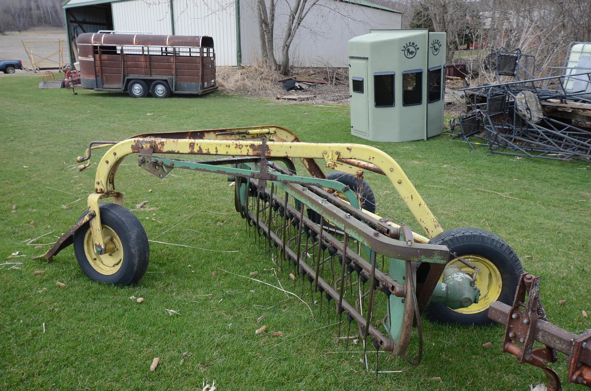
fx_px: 491
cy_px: 196
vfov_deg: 43.4
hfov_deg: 62.0
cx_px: 296
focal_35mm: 30
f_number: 8
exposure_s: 1/250
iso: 250
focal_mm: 20
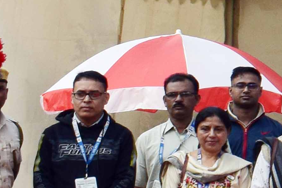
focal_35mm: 181
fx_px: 1418
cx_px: 843
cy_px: -82
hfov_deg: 9.1
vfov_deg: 7.5
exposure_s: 1/400
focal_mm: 18
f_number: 11
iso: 400
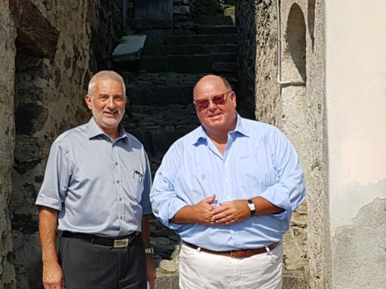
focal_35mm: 26
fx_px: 290
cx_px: 193
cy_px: 144
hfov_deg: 67.3
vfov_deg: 53.1
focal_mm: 4.2
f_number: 1.7
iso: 50
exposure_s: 1/3336
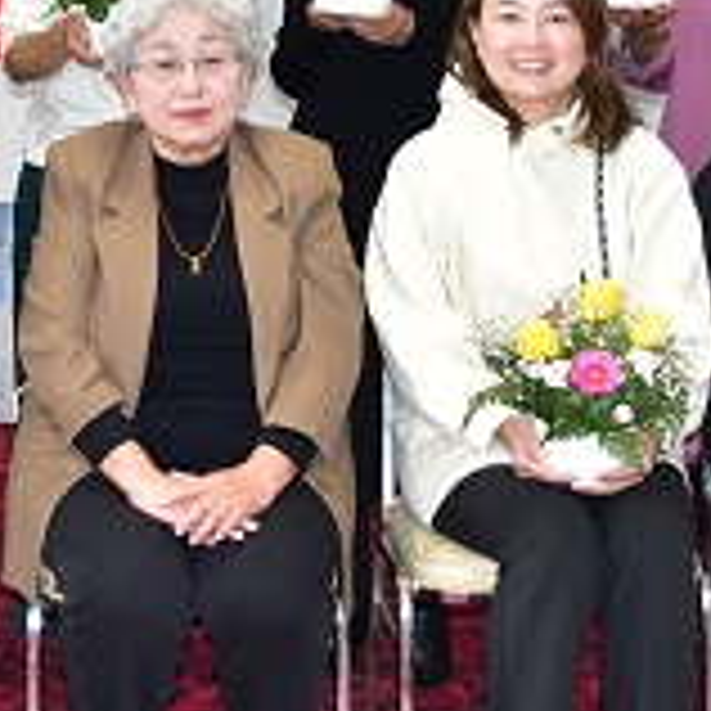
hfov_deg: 16.4
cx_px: 90
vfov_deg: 16.4
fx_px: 2440
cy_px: 104
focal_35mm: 105
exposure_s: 1/60
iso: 400
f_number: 4
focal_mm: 20
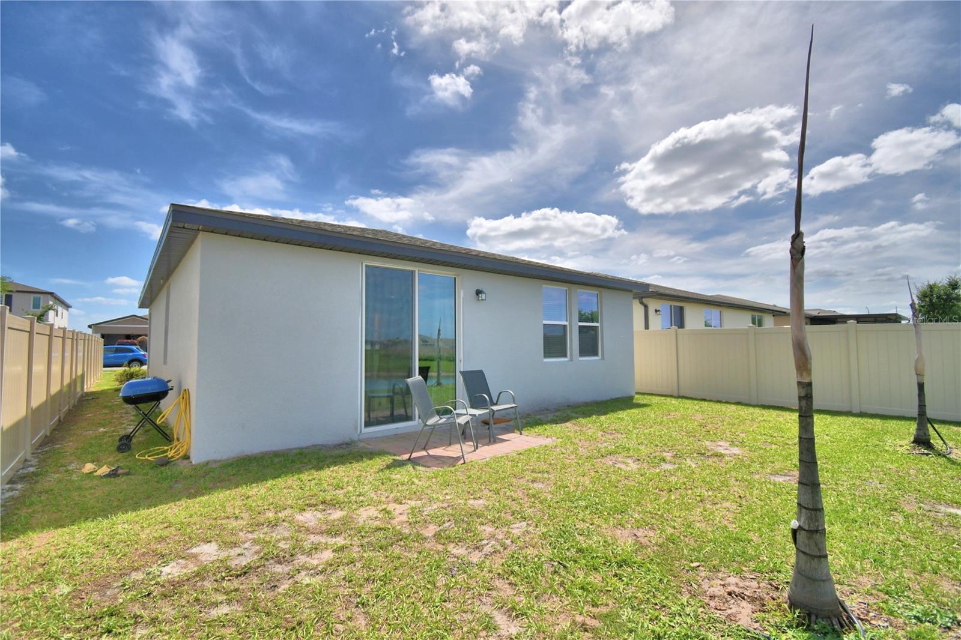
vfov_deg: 77.3
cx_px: 480
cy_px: 320
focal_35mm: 15
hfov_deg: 100.4
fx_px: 400
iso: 100
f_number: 4.5
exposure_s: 1/2000
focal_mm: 10
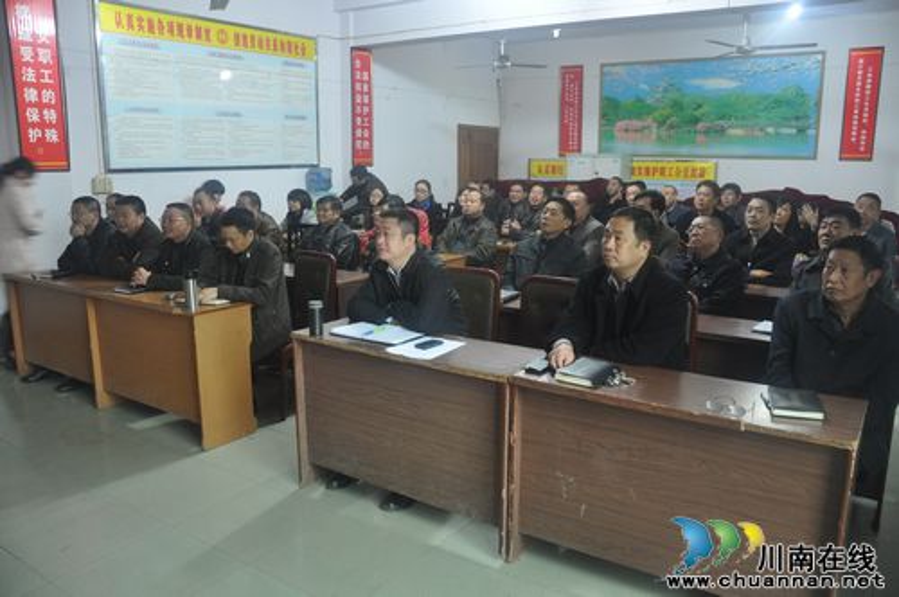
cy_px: 298
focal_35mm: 27
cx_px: 450
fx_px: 673
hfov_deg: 67.4
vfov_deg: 47.8
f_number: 4
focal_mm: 18
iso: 800
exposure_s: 1/15
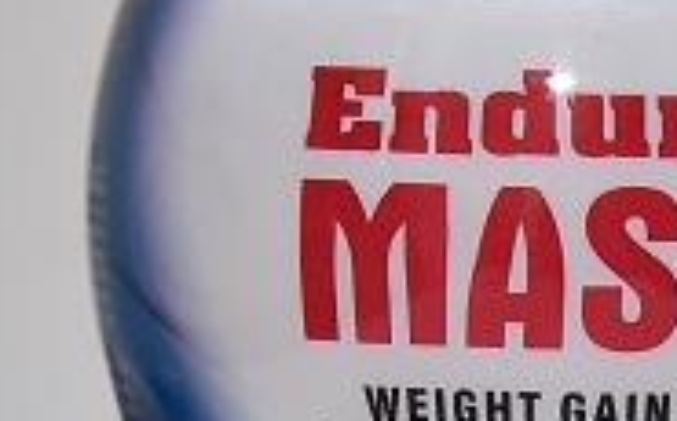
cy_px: 516
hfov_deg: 10.3
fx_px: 3740
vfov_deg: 6.4
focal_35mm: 203
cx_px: 538
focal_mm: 70
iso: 1600
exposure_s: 1/160
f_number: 5
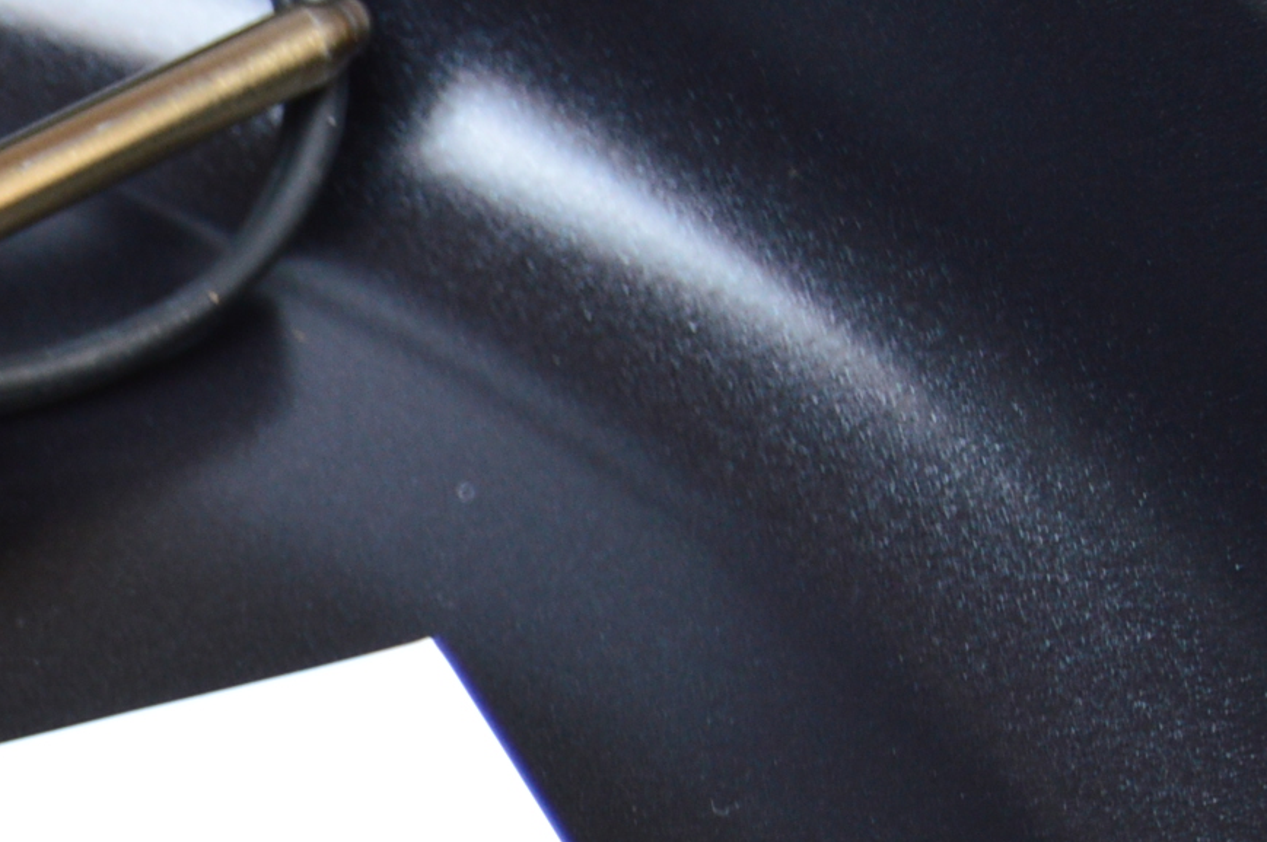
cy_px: 1224
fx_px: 4748
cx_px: -752
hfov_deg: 14.0
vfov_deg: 9.9
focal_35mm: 135
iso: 200
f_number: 4
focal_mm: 26
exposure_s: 1/160
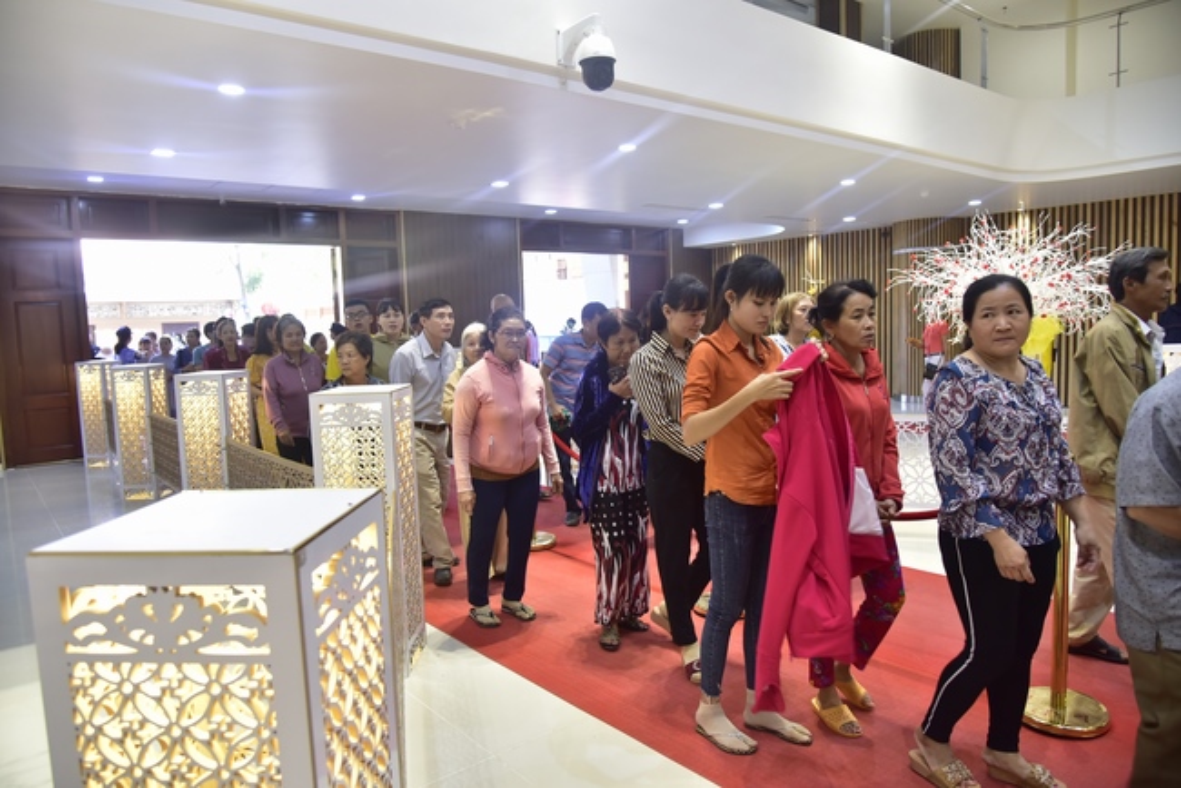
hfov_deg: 73.7
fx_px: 788
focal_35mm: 24
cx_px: 590
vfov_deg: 53.2
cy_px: 394
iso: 1000
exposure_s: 1/80
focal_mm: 24
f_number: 4
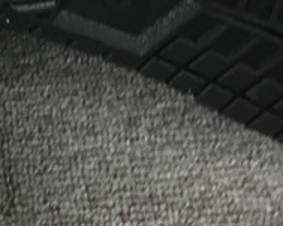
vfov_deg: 10.5
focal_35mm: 144
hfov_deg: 13.1
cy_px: -73
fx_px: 1205
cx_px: -24
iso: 32
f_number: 2.4
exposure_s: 1/33
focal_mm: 3.3
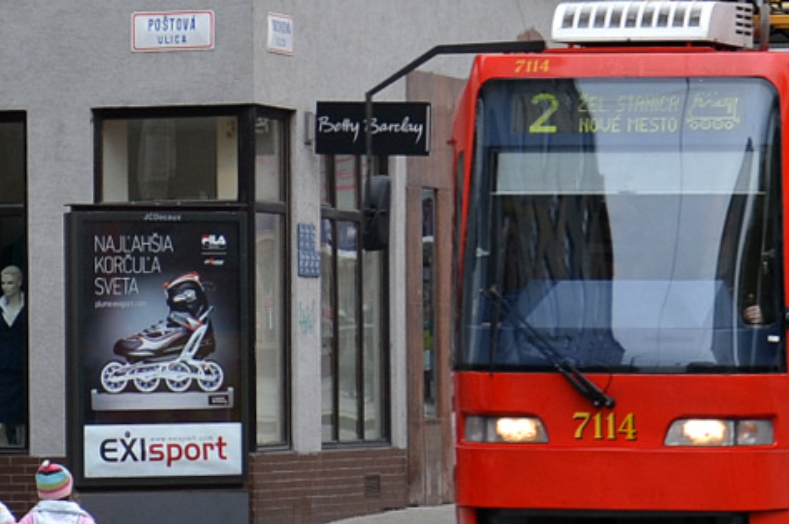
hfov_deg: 10.8
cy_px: 129
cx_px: 658
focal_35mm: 190
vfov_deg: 7.2
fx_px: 4160
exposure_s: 1/125
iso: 110
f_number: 5.6
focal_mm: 50
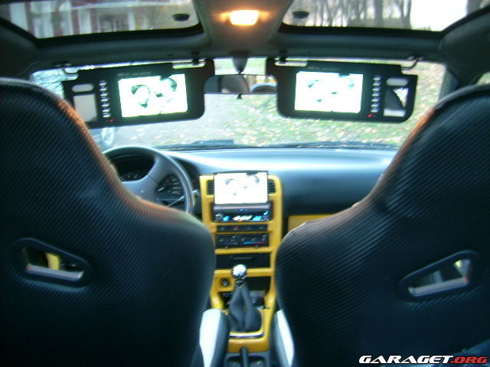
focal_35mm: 35
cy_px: 184
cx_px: 245
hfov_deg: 52.6
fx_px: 495
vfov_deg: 40.7
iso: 50
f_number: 2.8
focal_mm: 5.95
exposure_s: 1
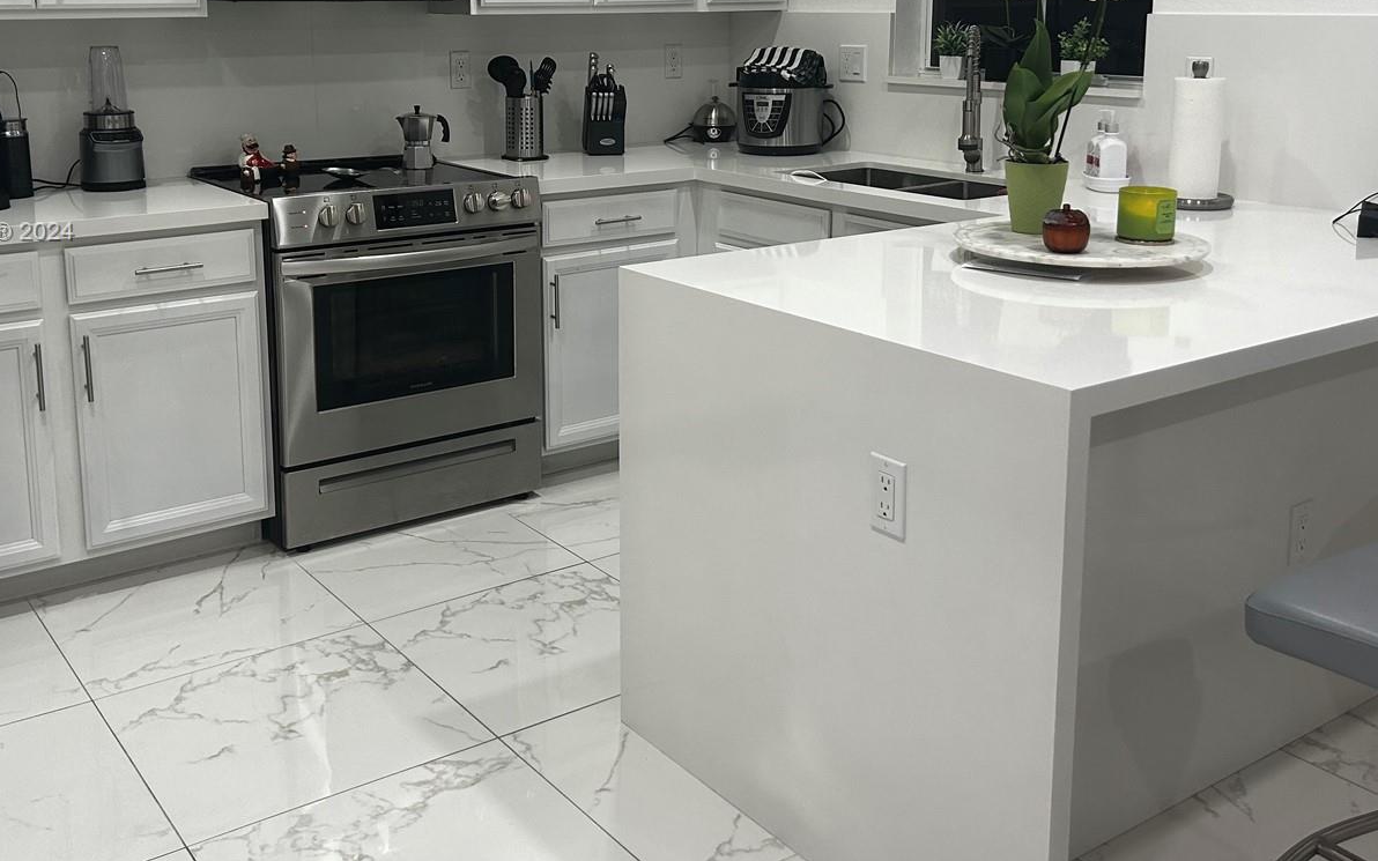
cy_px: 233
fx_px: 1390
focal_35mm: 37
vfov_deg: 33.9
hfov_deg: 52.7
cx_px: 629
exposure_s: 1/120
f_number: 1.5
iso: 100
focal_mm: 5.7
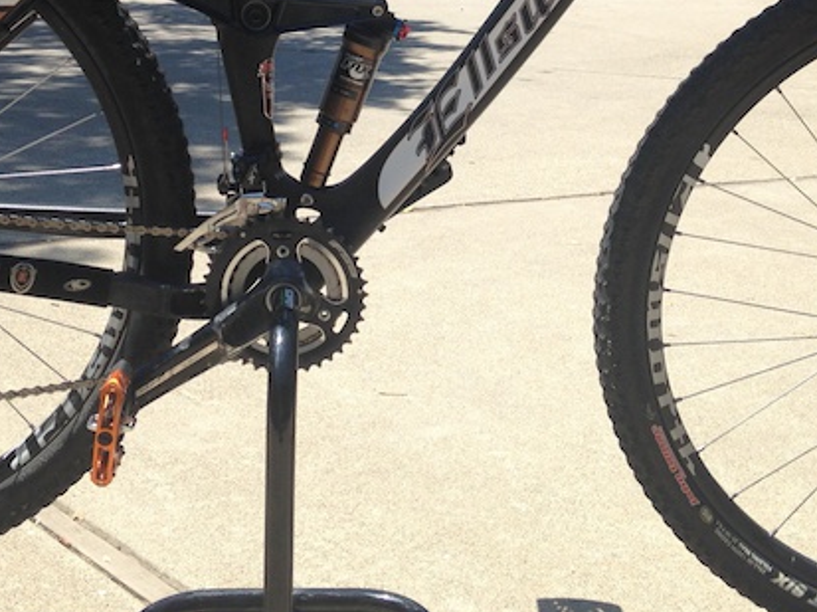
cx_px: 370
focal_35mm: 64
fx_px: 1509
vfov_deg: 22.4
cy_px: 83
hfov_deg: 30.3
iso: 50
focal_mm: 4.12
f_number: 2.4
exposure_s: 1/1106
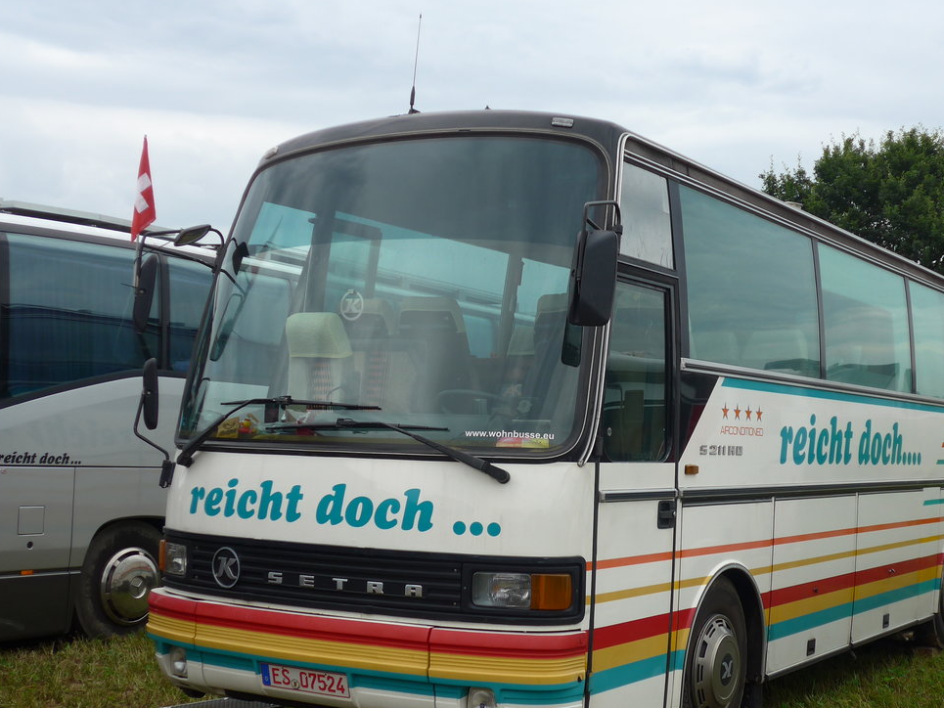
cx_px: 573
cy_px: 422
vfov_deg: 28.5
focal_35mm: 51
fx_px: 1391
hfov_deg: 37.3
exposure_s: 1/500
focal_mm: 8.4
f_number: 2.8
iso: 80
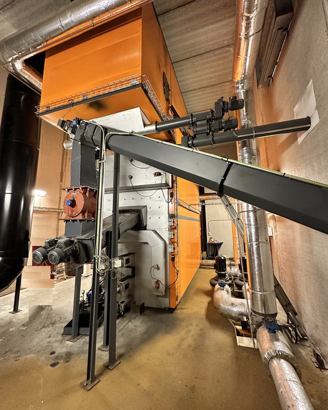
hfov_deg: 84.0
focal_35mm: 15
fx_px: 182
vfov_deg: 96.7
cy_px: 196
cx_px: 160
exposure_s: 1/50
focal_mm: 2.22
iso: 320
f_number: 2.2
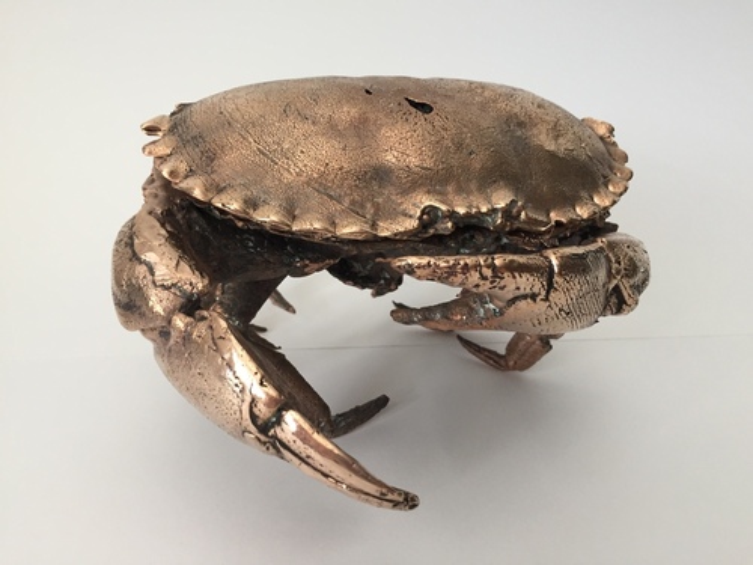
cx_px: 376
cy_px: 282
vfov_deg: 48.2
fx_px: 631
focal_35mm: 29
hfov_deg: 61.7
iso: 64
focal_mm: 4.15
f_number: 2.2
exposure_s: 1/33
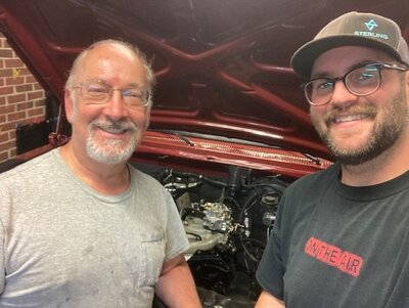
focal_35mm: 32
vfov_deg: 44.2
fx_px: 379
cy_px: 154
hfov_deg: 56.8
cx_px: 204
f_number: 2.2
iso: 200
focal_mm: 2.87
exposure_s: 1/40
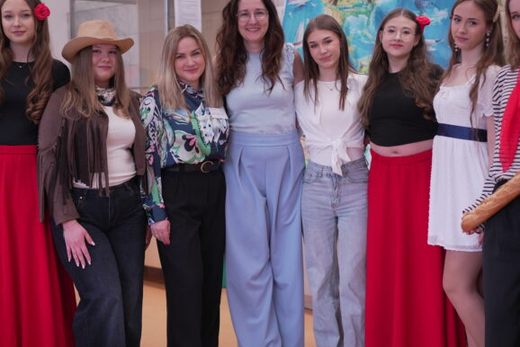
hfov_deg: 32.4
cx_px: 273
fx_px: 896
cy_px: 161
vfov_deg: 21.9
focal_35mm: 62
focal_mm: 35
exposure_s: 1/320
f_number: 1.4
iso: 400
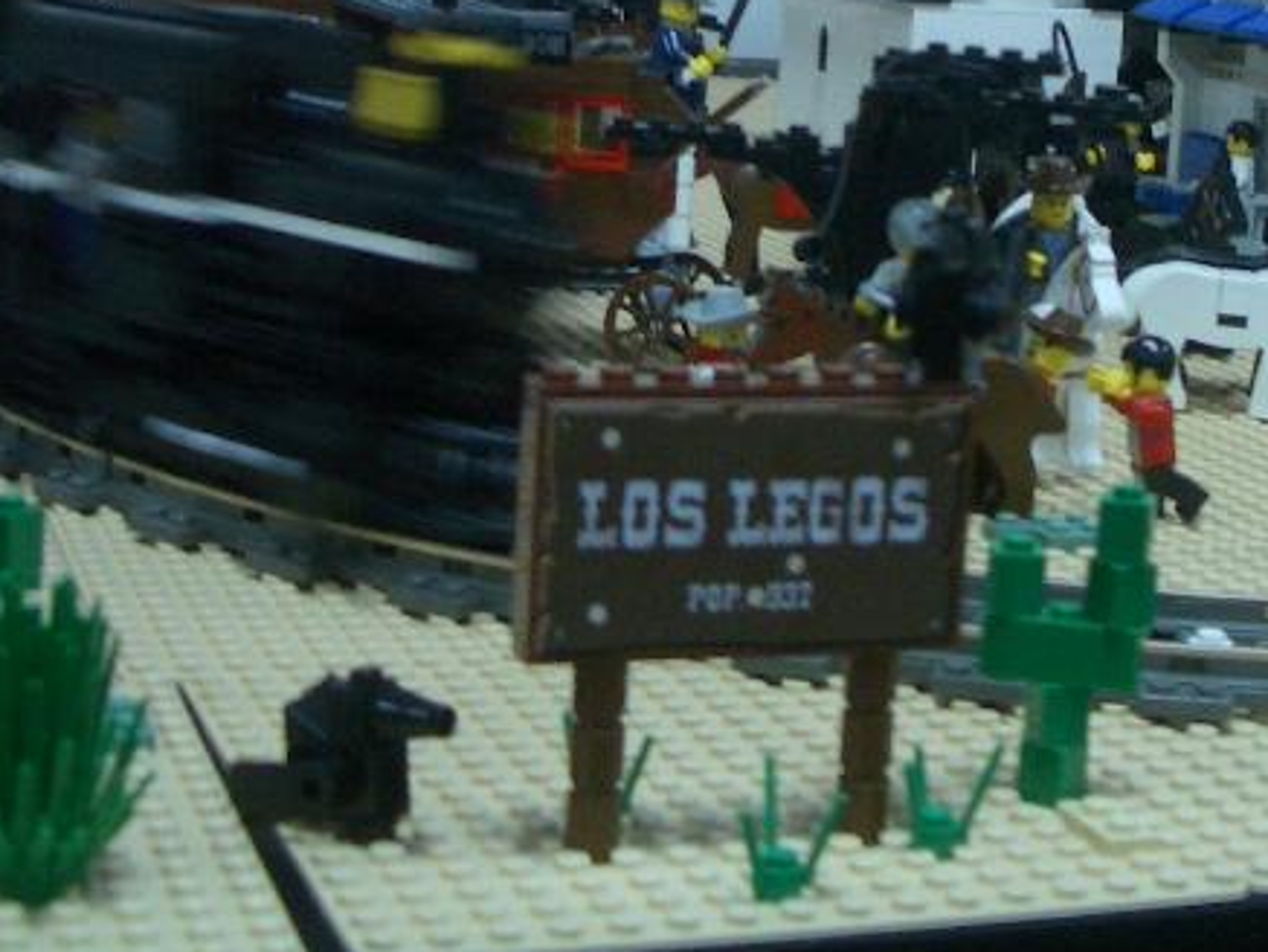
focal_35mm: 82
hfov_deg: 23.4
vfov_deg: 17.6
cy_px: 32
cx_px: 1042
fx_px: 3005
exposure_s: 1/20
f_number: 2.6
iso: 100
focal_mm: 5.8
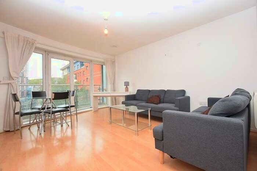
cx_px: 128
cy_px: 86
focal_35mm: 15
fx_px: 107
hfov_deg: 100.4
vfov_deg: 77.3
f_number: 5.6
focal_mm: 10
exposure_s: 1/125
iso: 500
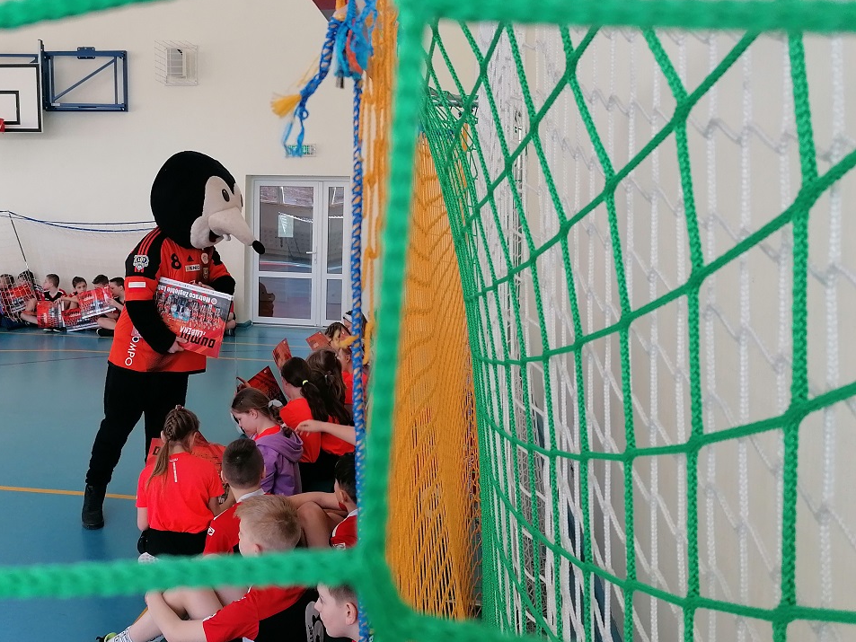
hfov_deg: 53.3
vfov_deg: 41.7
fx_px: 841
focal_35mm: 34
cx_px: 318
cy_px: 285
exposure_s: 1/100
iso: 100
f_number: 1.8
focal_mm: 4.75
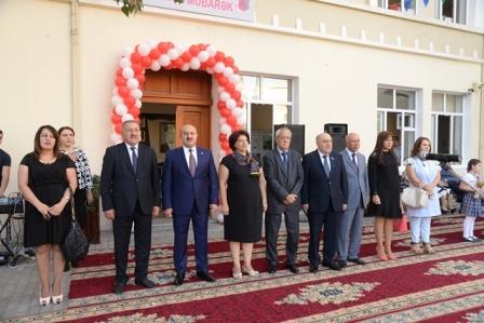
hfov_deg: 67.4
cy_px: 162
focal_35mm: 27
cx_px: 242
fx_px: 363
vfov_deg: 48.0
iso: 560
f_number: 5.6
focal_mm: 27
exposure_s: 1/160
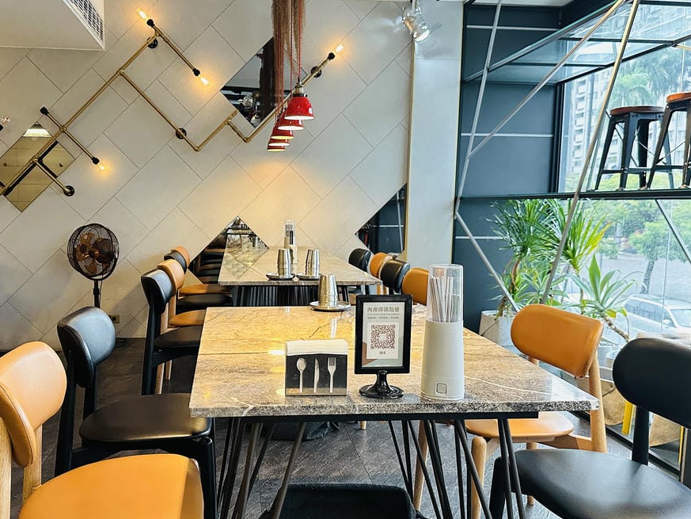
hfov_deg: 55.2
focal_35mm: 33
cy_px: 285
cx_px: 299
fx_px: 659
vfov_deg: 42.9
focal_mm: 6.86
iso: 320
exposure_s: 1/60
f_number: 1.78
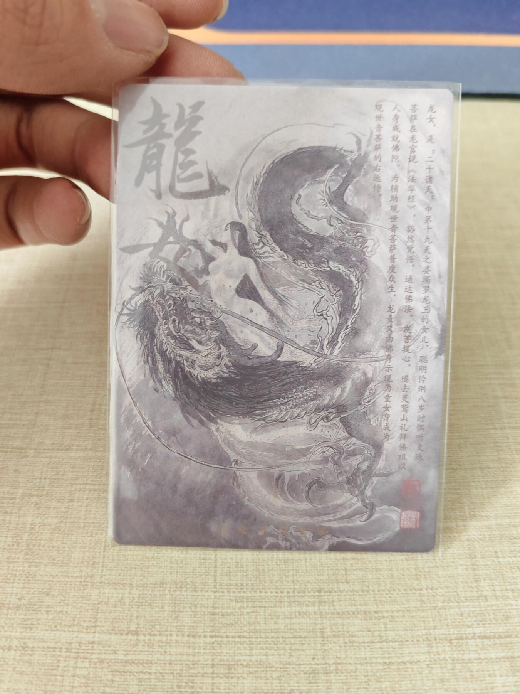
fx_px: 541
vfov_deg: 65.3
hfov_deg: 51.4
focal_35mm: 27
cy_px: 347
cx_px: 260
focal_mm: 5.52
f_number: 1.95
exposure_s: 1/50
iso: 320
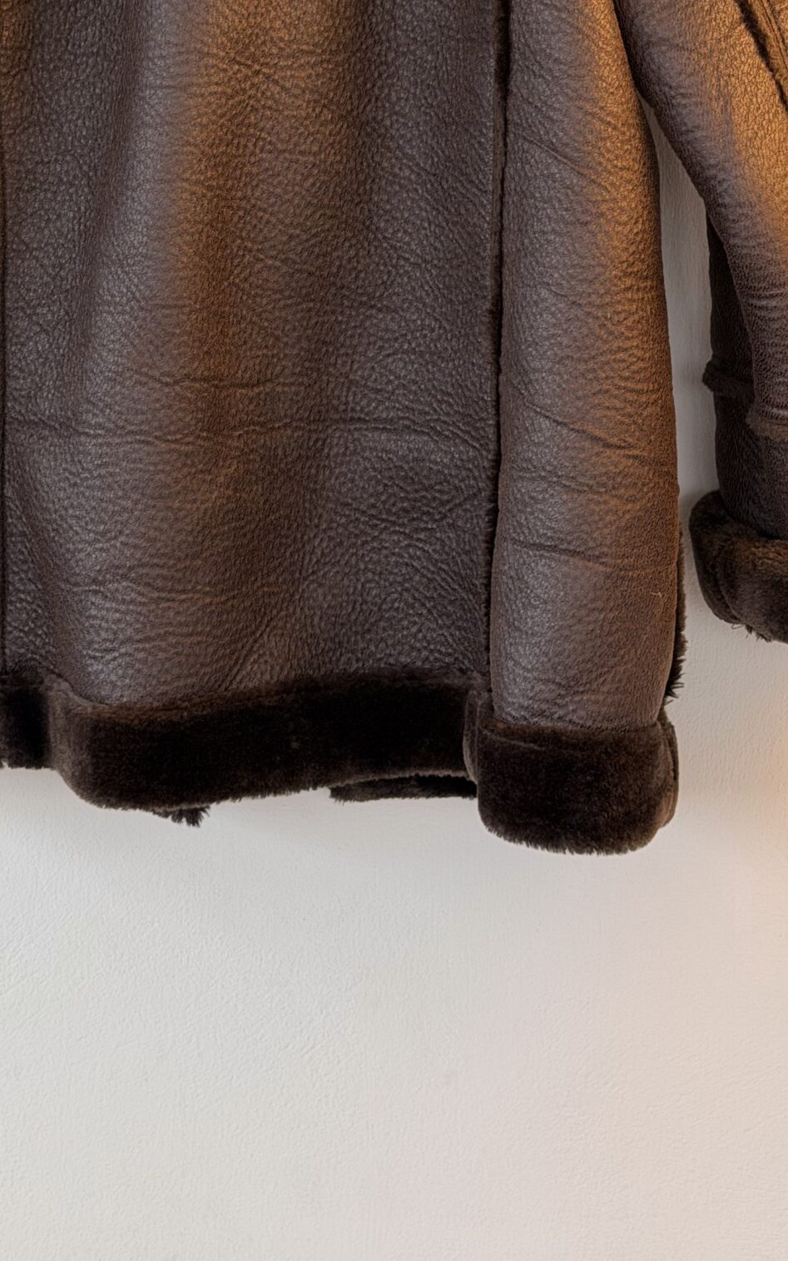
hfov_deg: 15.2
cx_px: 240
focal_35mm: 86
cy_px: 207
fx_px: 2955
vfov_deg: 23.6
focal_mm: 6.76
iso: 100
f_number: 1.78
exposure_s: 1/60
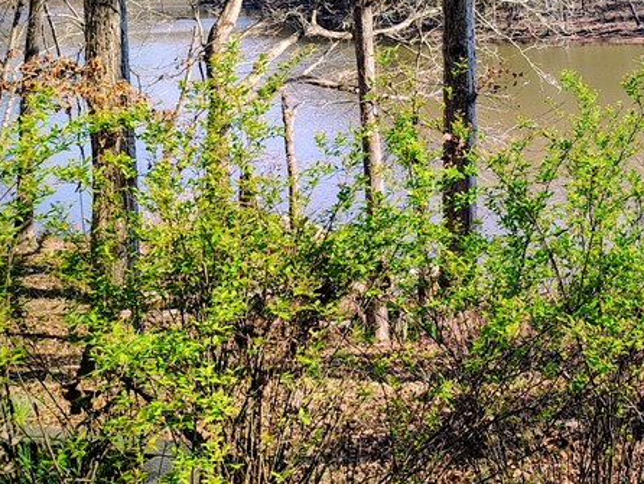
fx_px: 1024
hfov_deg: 31.9
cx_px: 662
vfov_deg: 26.0
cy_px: 77
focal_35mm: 55
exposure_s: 1/381
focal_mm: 5.56
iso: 100
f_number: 1.8
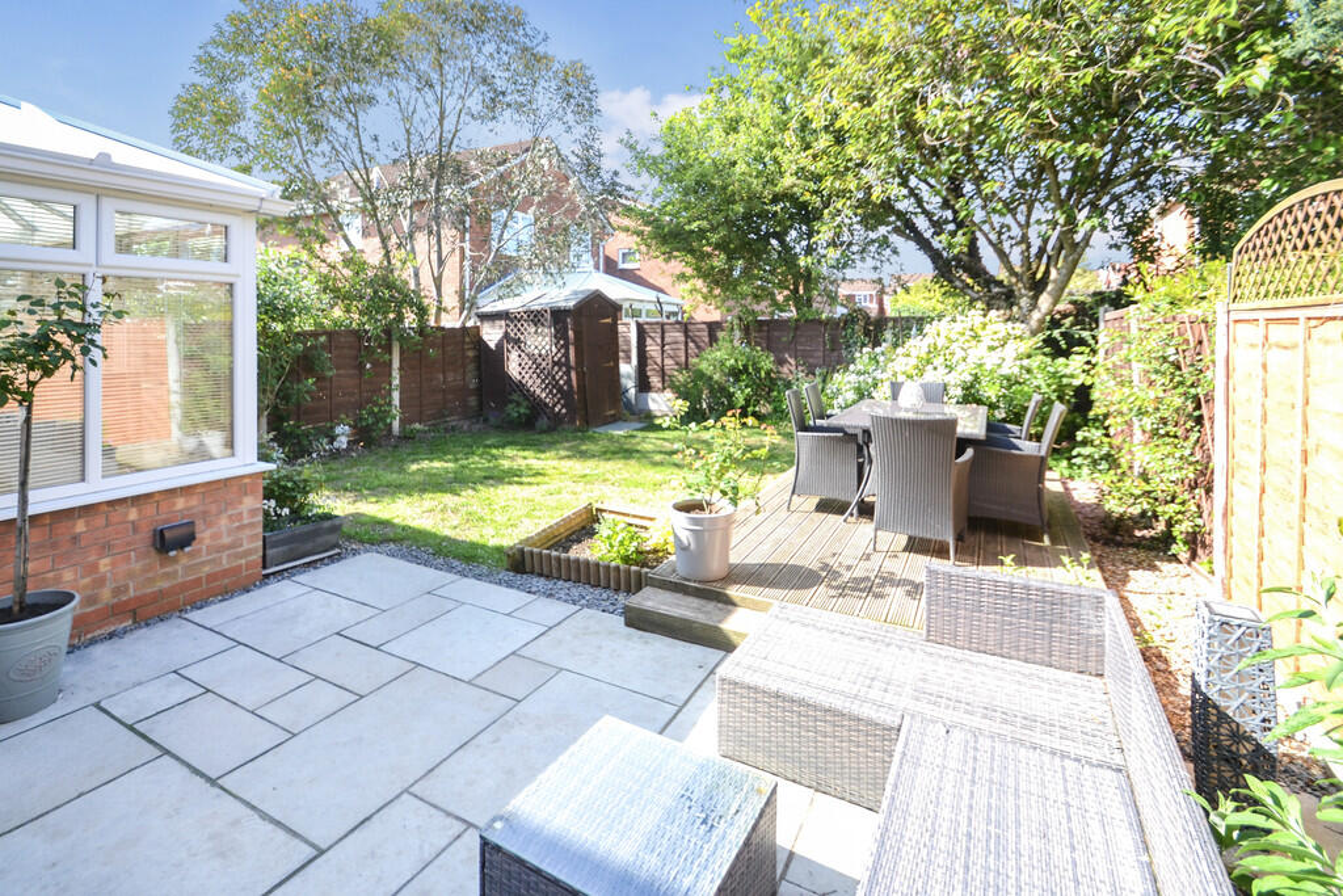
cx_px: 672
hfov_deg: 100.4
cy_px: 448
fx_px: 560
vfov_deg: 77.3
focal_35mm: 15
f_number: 5.6
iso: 110
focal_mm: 10
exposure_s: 1/125
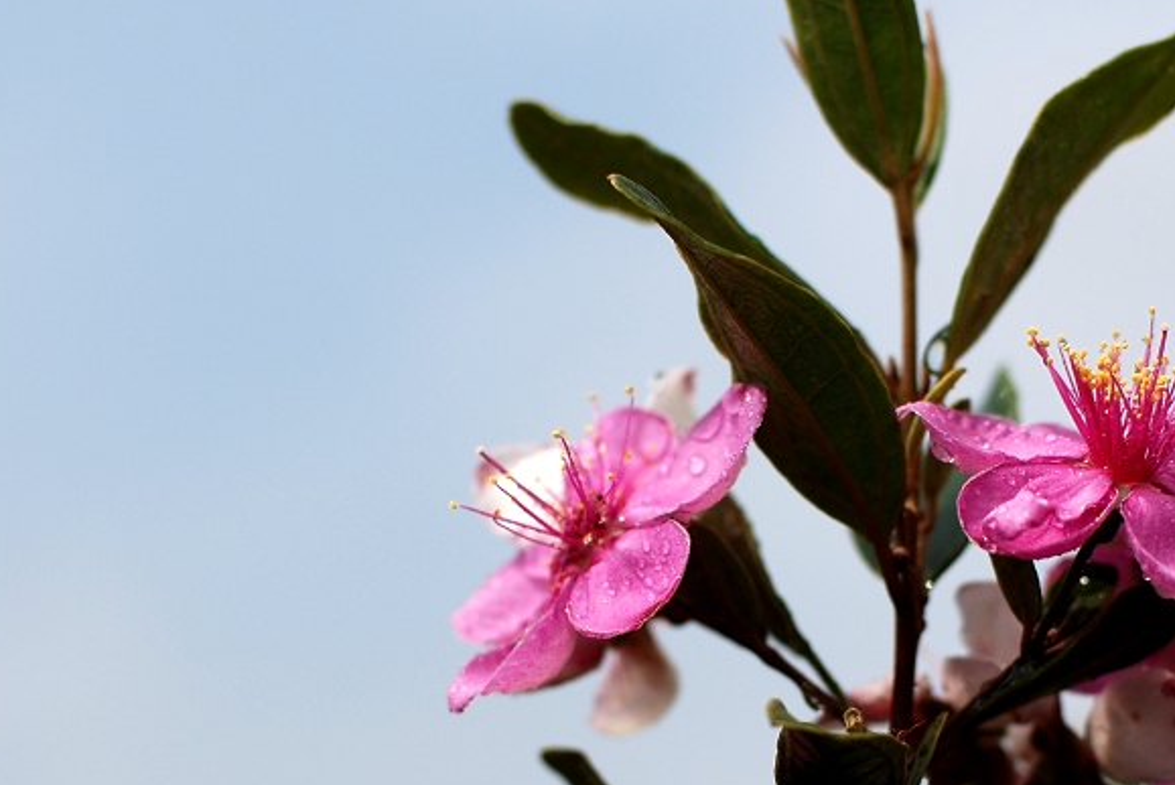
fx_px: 3034
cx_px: 755
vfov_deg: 14.7
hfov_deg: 21.9
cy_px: 547
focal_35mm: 93
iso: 100
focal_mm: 35
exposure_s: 1/3200
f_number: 2.8
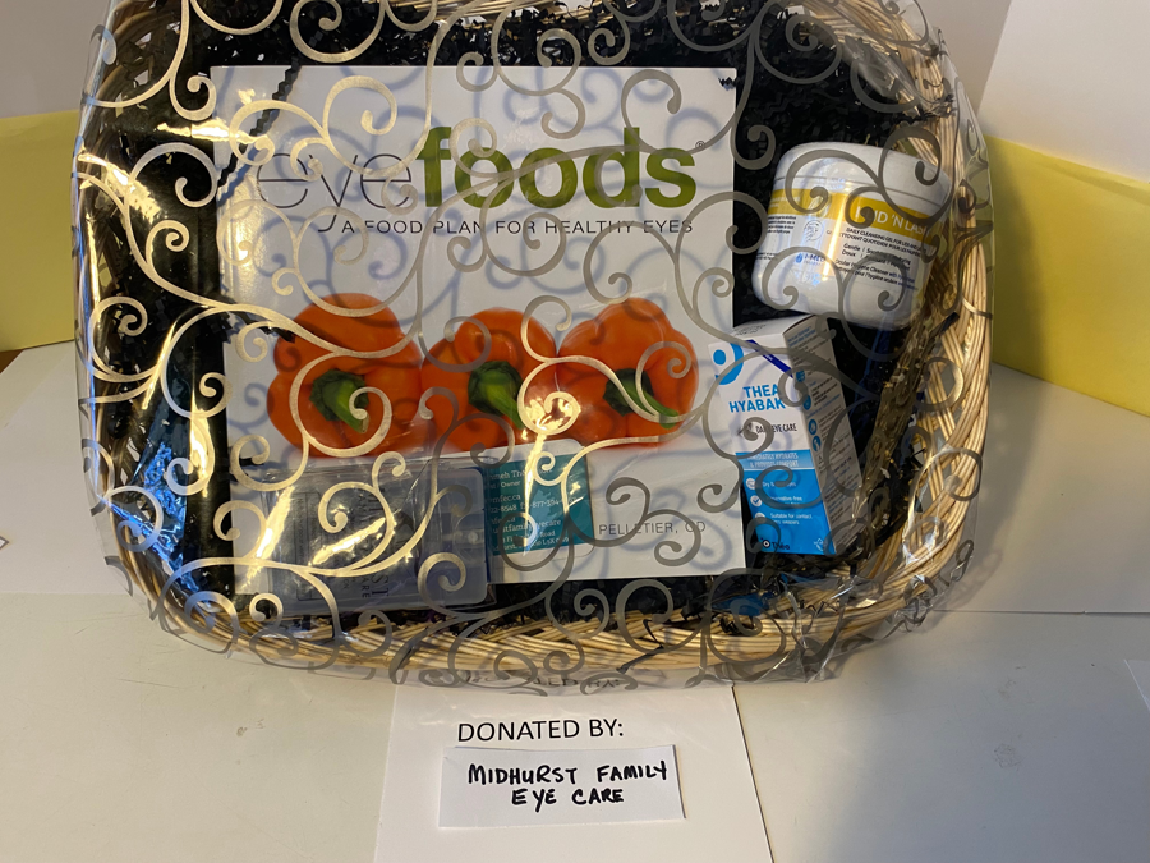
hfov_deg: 67.3
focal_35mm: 26
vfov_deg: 53.1
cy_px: 432
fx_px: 864
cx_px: 575
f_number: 1.8
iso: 125
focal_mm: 4.25
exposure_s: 1/60
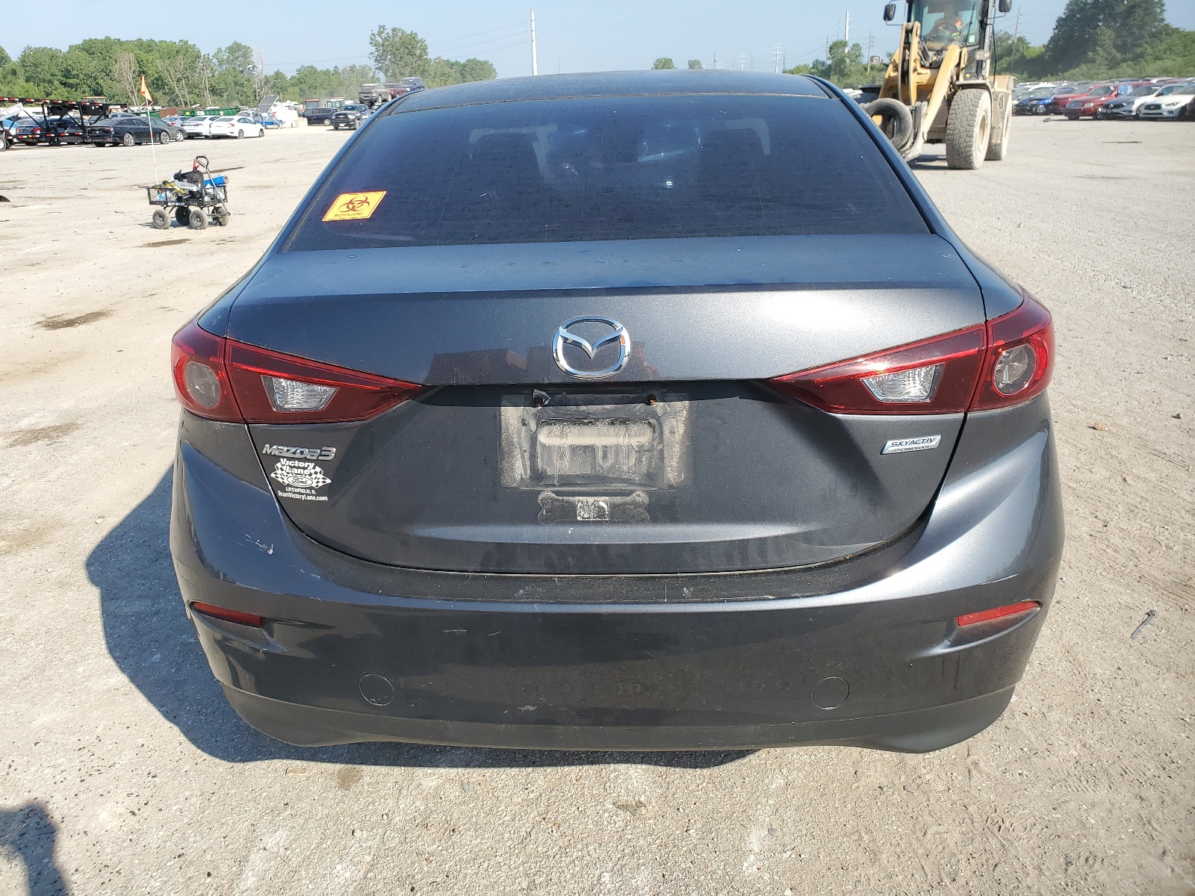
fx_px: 898
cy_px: 448
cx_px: 598
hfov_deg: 67.3
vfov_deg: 53.1
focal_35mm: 26
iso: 50
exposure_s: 1/909
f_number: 1.5
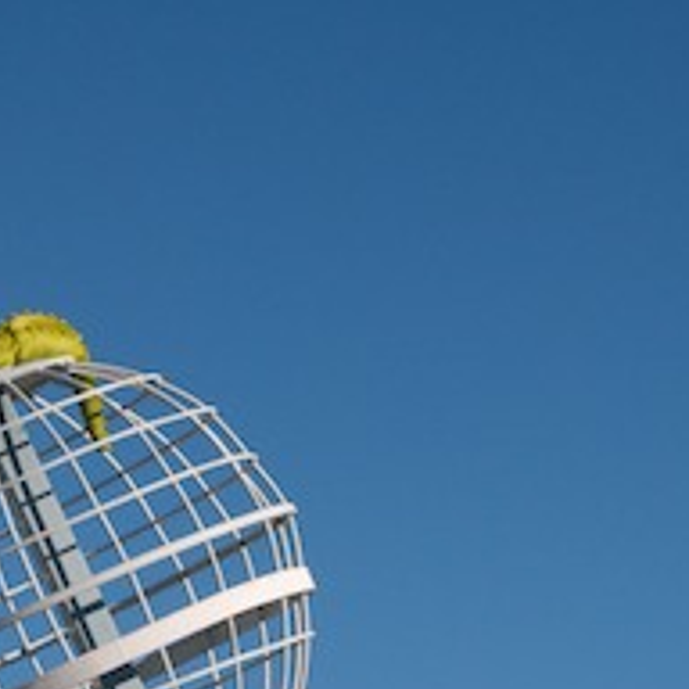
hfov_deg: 8.0
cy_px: 1012
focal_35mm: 218
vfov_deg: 7.9
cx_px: 276
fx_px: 4916
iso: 320
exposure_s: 1/640
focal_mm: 55
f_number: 13
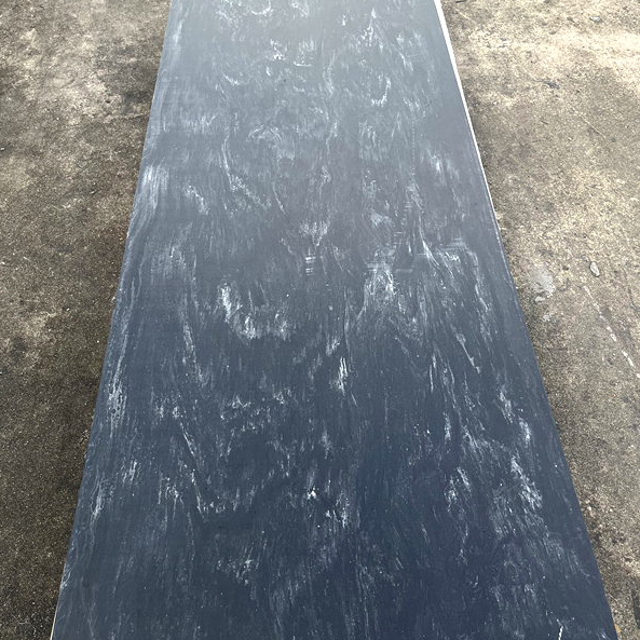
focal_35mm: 31
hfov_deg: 52.5
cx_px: 319
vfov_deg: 52.4
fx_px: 648
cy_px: 288
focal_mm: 5.1
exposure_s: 1/367
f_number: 1.6
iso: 50
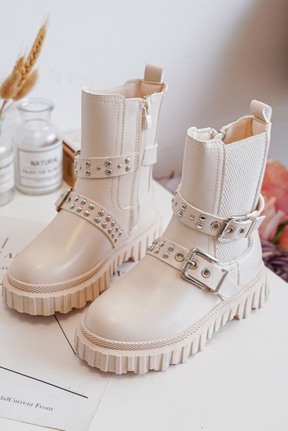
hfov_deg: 34.2
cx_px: 144
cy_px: 216
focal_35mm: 39
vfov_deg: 49.6
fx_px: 468
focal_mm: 39
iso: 500
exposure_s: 1/100
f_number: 4
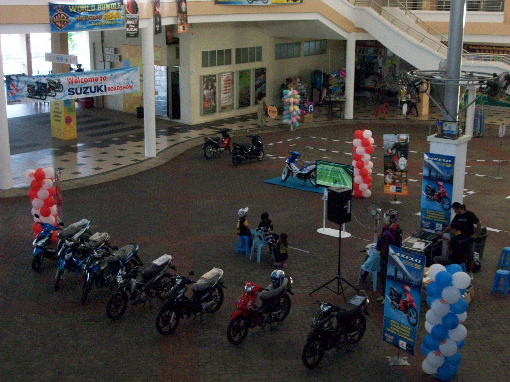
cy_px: 191
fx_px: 781
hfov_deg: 36.2
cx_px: 255
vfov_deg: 27.5
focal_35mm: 53
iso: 320
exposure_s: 1/70.6
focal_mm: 8.8
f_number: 3.6
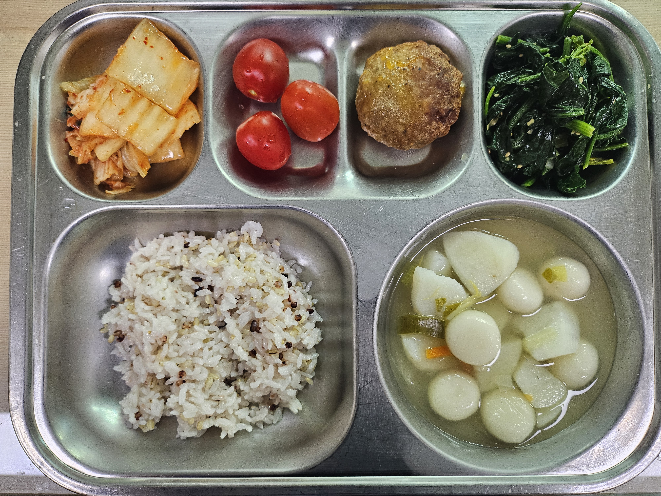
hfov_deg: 71.6
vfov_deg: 56.8
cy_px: 248
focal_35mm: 24
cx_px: 330
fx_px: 458
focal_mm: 5
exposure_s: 1/120
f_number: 1.8
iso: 320
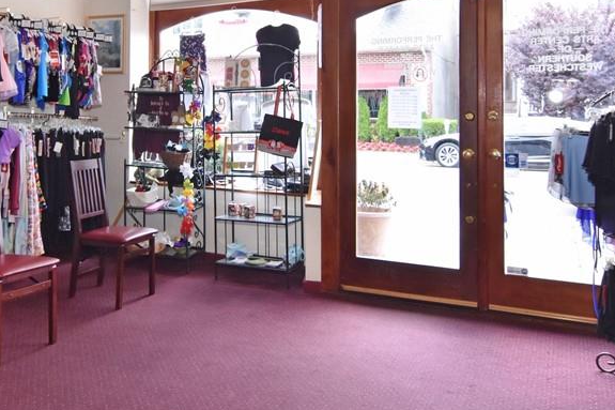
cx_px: 219
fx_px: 581
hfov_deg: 55.0
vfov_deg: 37.6
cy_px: 90
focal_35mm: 34
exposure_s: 1/80
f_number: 11
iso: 800
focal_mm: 12
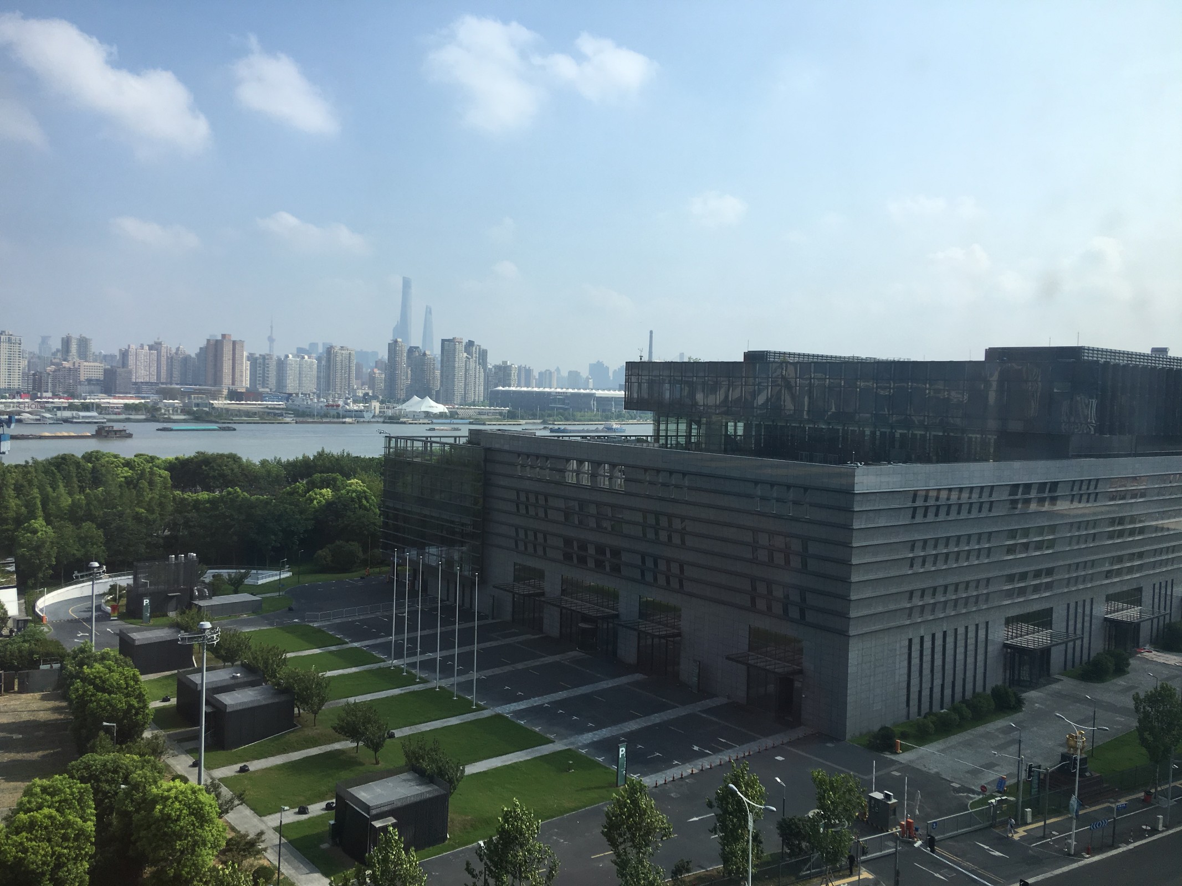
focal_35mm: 29
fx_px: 990
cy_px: 443
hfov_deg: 61.7
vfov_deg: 48.2
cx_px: 591
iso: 25
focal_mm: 4.15
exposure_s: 1/818
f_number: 2.2
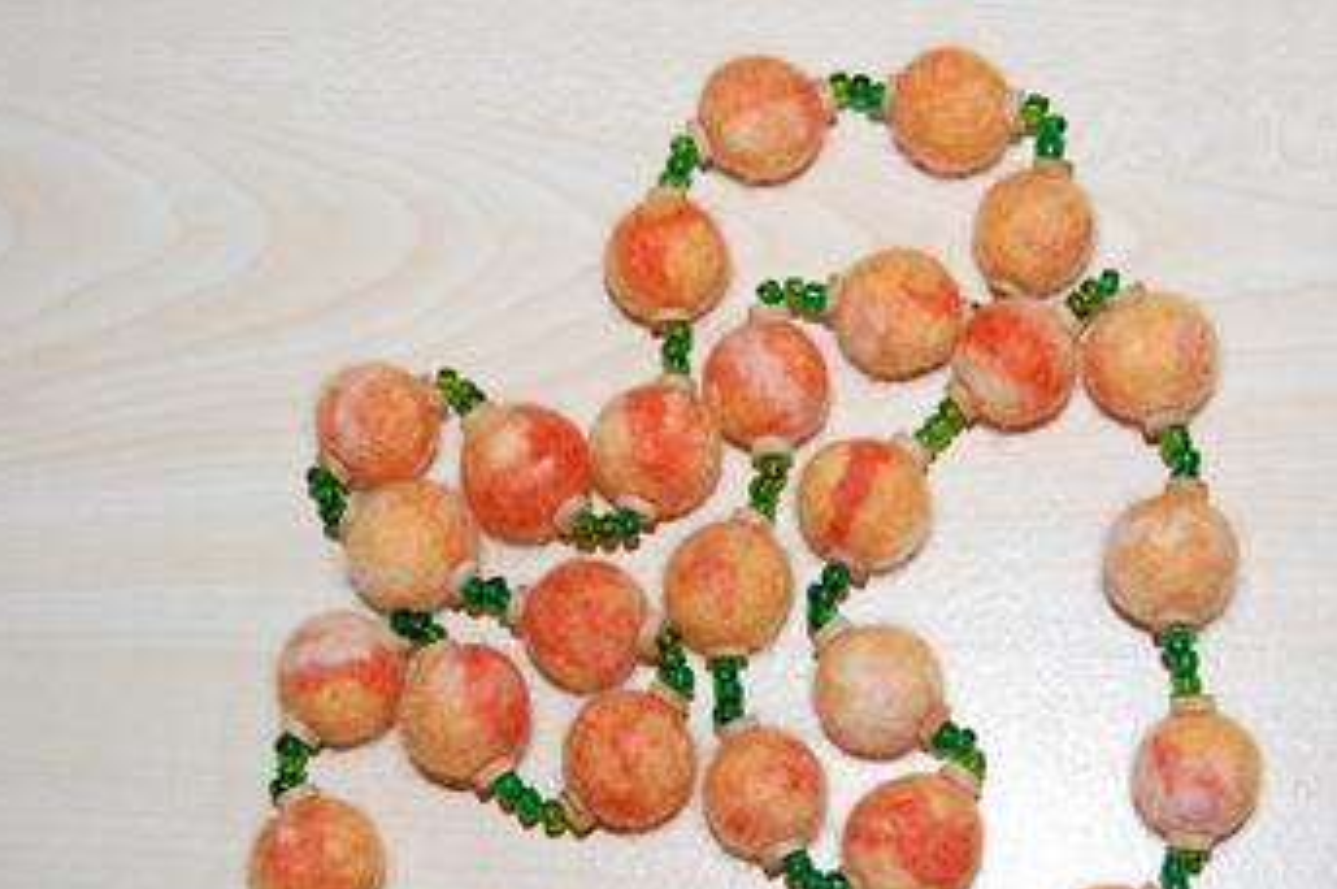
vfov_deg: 20.2
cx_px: 791
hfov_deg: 30.0
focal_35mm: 67
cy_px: 579
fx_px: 2486
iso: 200
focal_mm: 34
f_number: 5.6
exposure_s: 1/125
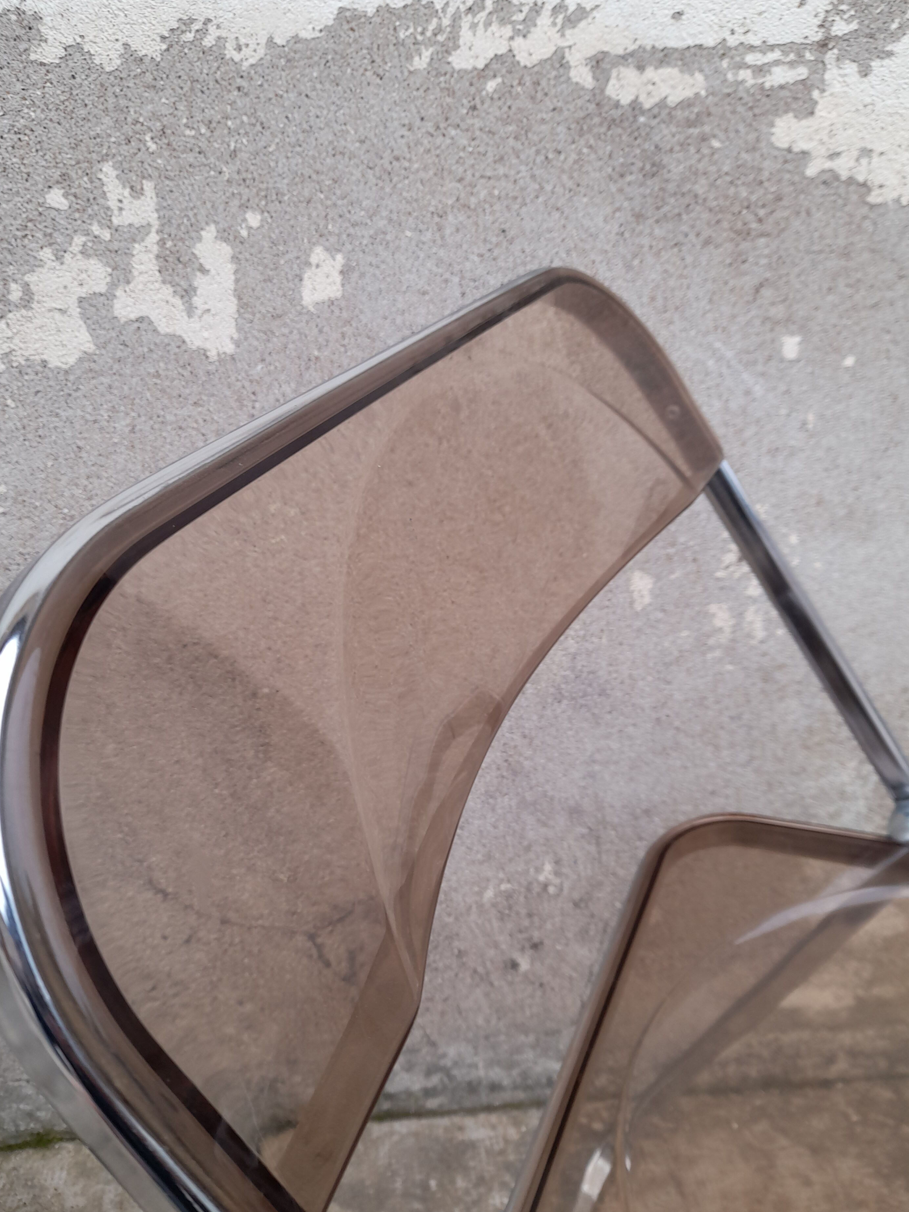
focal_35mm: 27
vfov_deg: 65.3
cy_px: 635
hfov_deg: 51.4
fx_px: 945
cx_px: 450
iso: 25
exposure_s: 1/100
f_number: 2
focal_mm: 4.6
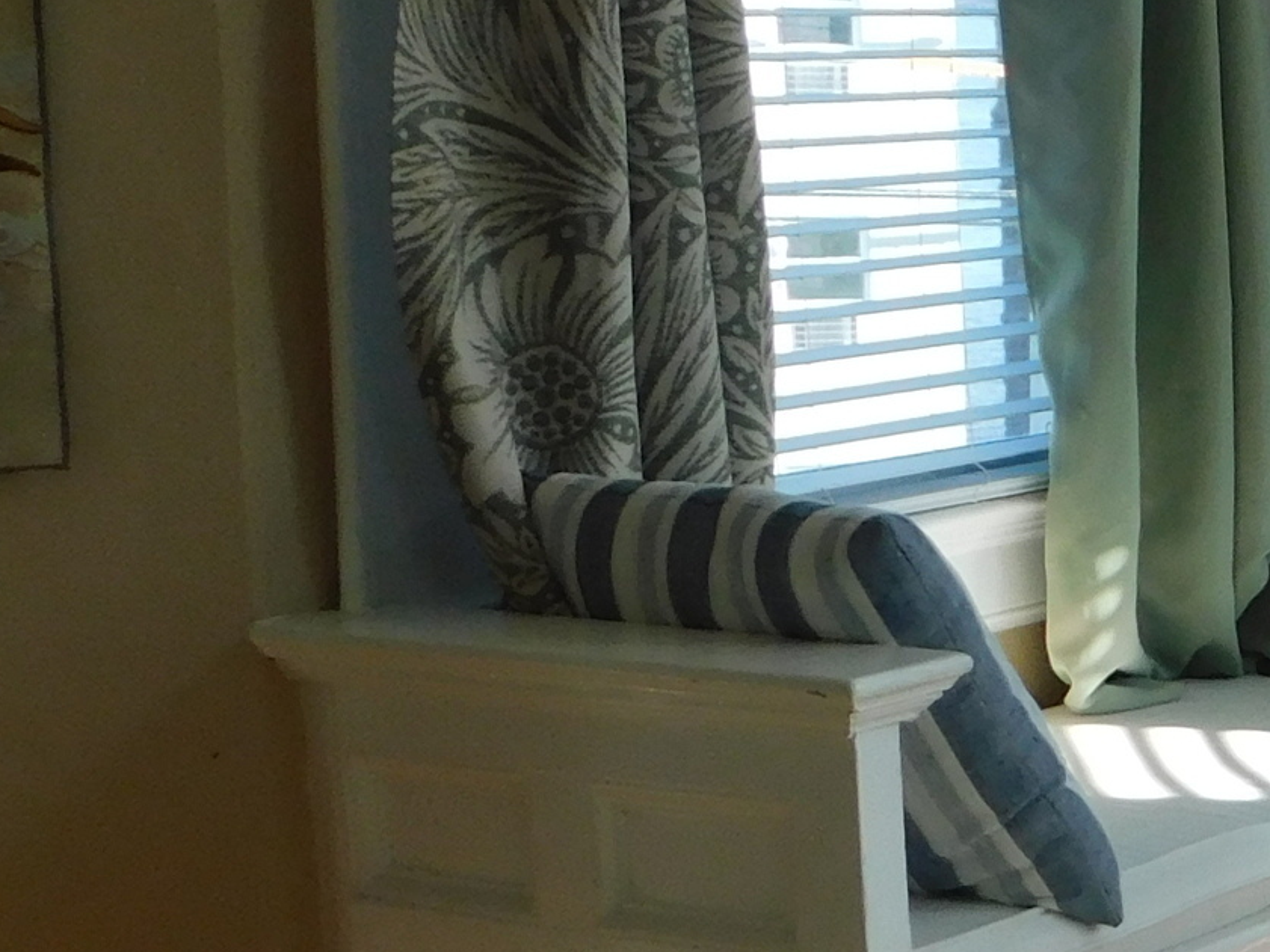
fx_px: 3082
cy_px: 502
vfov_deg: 17.6
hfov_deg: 18.8
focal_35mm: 84
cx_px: 2188
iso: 125
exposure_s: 1/160
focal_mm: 4
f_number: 3
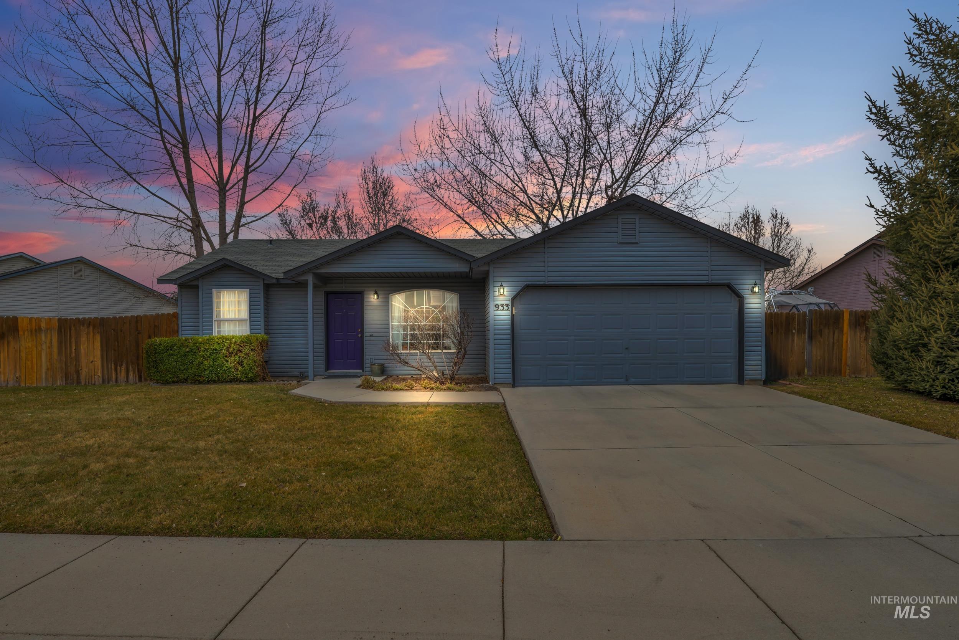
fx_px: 493
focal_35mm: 18
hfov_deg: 88.4
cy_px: 320
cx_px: 480
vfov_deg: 66.0
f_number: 11
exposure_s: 1/125
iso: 200
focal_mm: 18.5
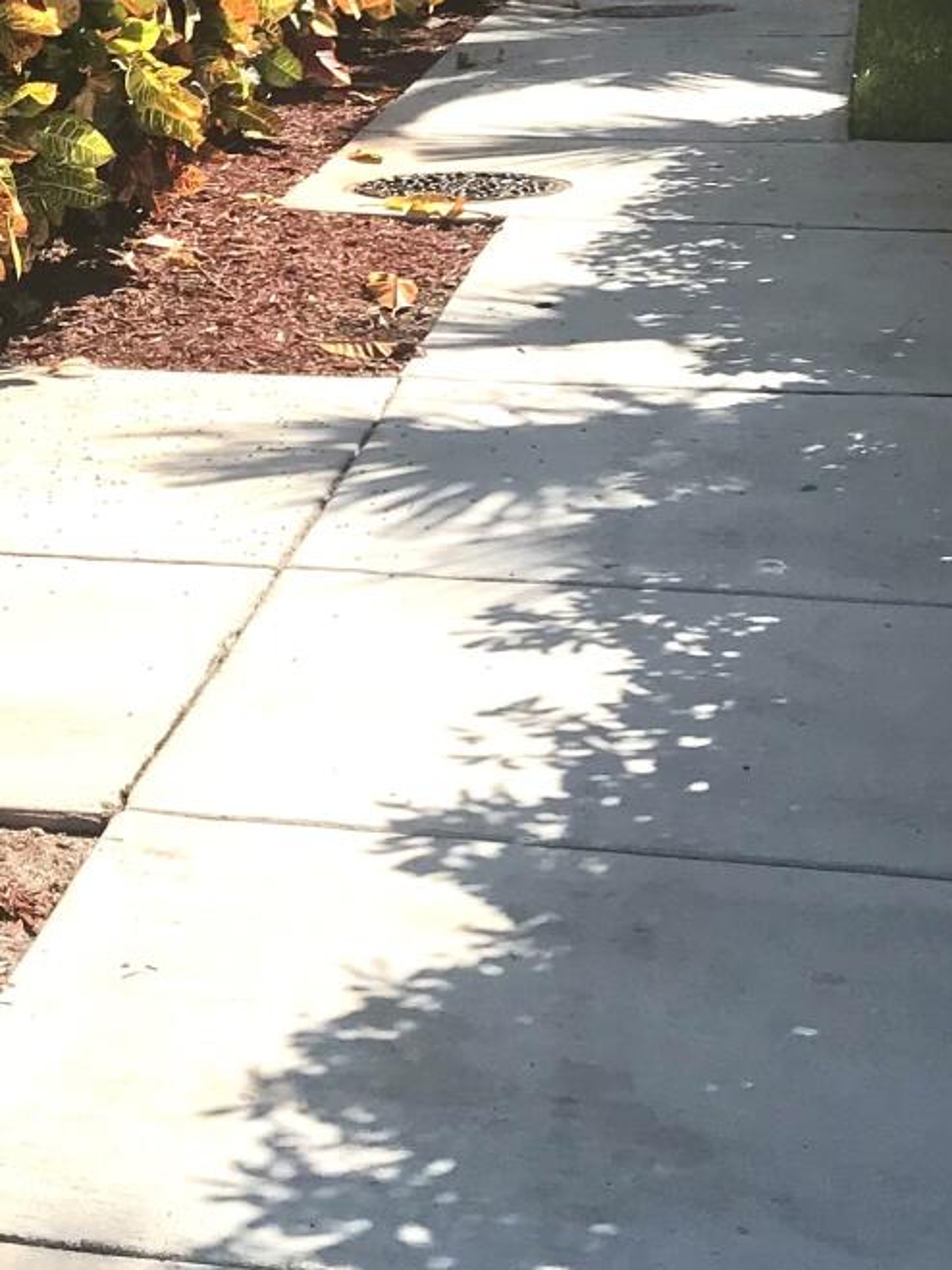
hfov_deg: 16.8
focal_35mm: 85
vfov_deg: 22.9
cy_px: 428
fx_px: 3118
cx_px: -96
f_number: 1.8
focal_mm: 3.99
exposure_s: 1/1880
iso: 20
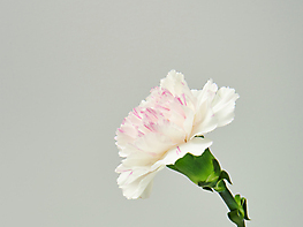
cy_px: 224
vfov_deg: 15.3
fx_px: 831
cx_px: 152
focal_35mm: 95
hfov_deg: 20.7
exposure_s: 1/125
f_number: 16
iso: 80
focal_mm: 65
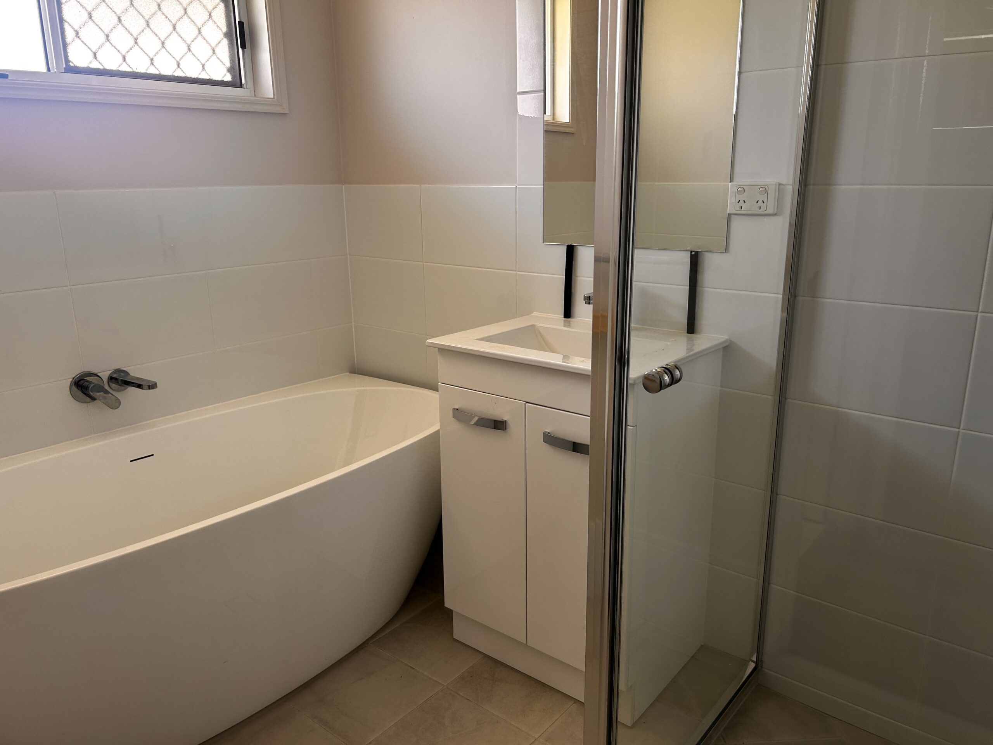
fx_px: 746
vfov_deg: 53.1
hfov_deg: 67.3
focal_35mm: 26
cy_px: 372
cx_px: 496
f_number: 1.5
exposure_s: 1/121
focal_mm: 5.7
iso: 80
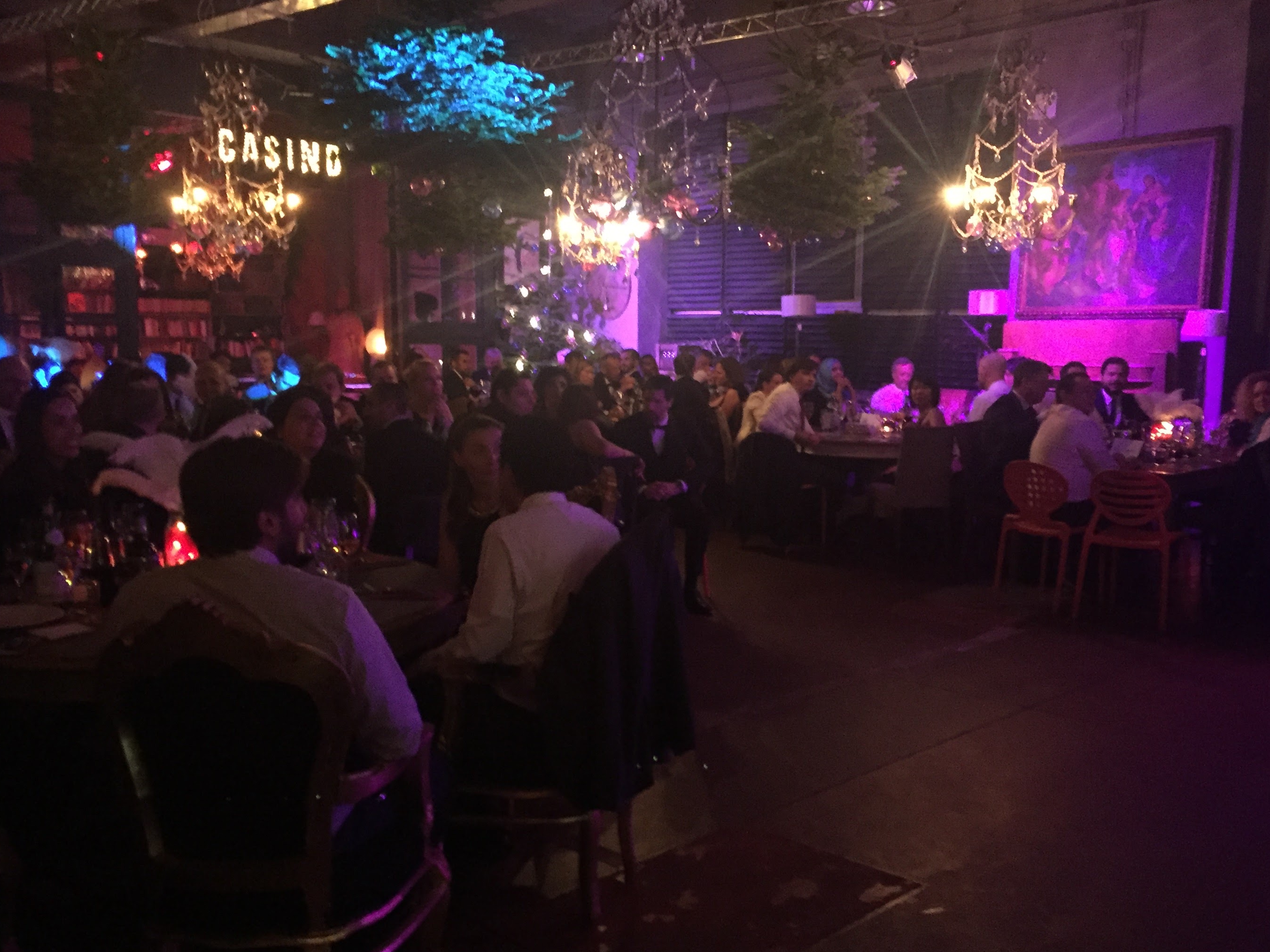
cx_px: 647
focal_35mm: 35
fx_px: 1284
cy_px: 507
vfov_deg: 40.7
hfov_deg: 52.6
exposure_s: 1/17
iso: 640
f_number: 2.2
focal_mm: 4.15
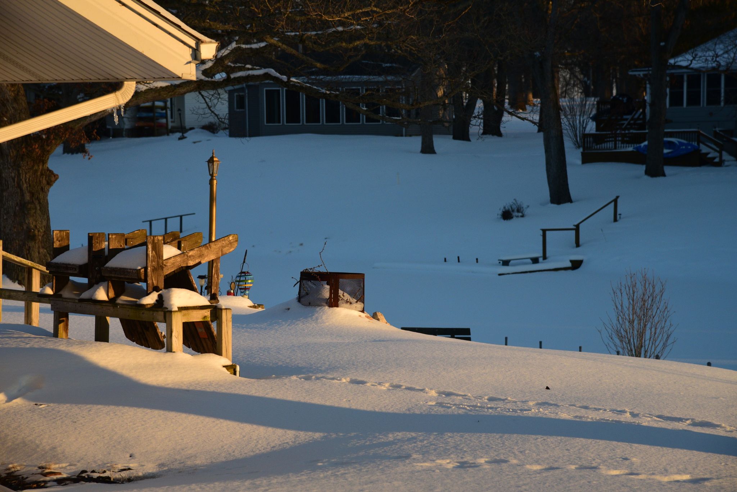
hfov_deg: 17.1
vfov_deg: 11.4
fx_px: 2457
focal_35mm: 120
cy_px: 246
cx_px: 368
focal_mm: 120
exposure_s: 1/800
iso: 800
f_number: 7.1
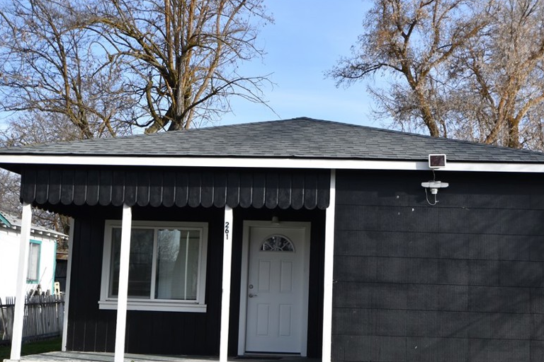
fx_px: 725
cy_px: 221
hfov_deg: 40.8
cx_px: 339
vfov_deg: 28.0
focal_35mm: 48
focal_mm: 24
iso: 200
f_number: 7.1
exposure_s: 1/250
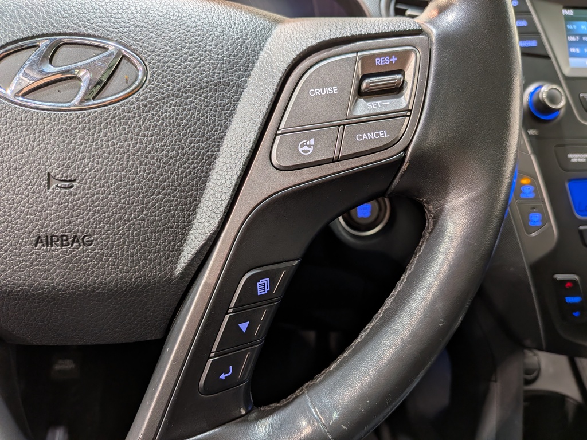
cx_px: 294
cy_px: 220
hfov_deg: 71.6
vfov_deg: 56.8
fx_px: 407
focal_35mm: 24
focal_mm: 4.53
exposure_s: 1/45.4
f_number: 1.7
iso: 24
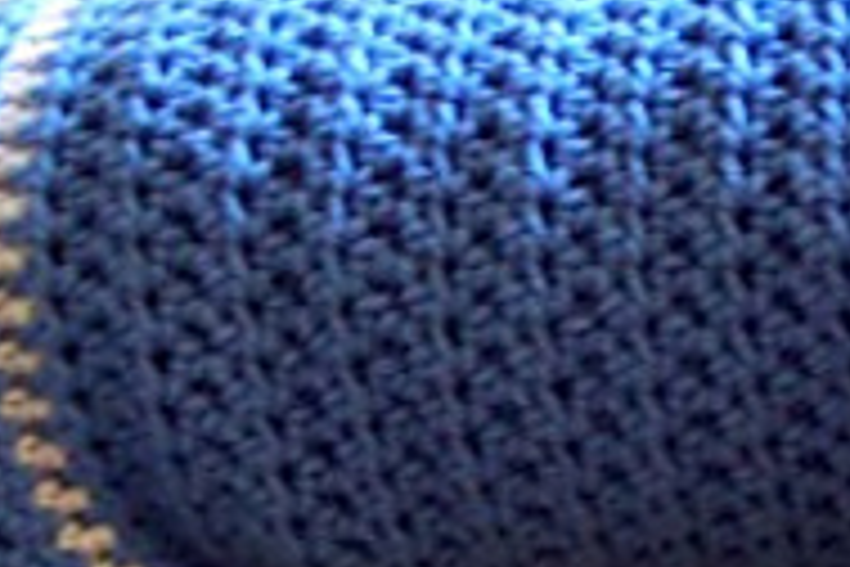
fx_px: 3234
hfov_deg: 14.9
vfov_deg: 10.0
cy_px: 270
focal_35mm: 137
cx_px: 693
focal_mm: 8
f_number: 3.4
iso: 200
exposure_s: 1/10
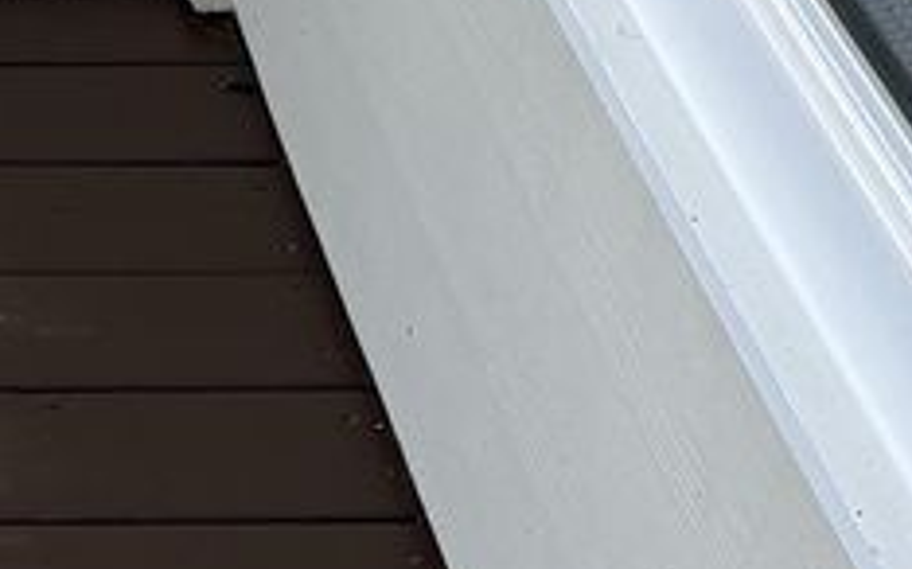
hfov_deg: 11.4
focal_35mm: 177
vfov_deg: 6.8
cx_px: -438
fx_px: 4397
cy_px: -1064
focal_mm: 5.96
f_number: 1.6
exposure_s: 1/354
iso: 50
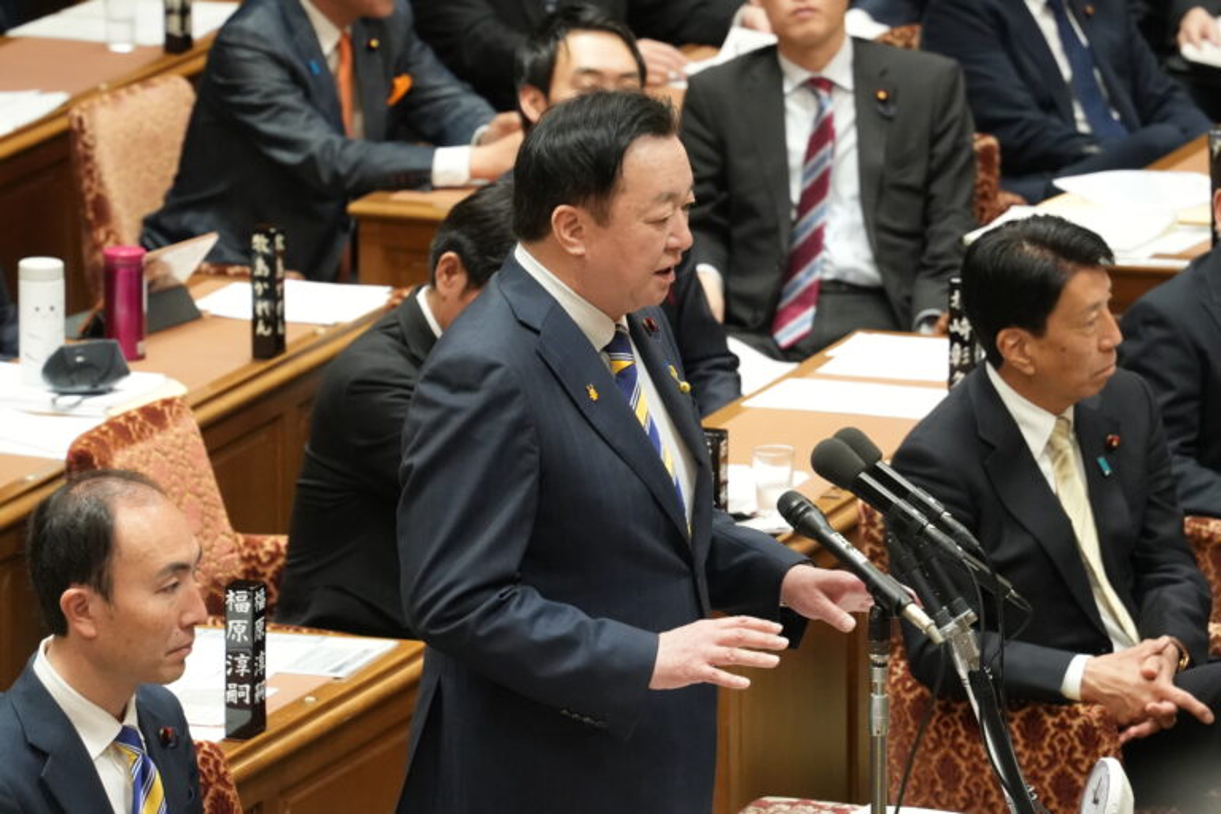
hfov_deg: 6.9
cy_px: 407
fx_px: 10174
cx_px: 610
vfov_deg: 4.6
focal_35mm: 300
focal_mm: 200
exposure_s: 1/160
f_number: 5.6
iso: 5000
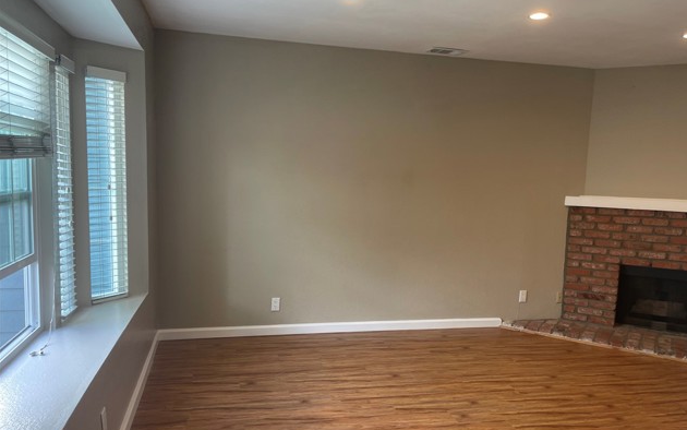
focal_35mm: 28
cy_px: 236
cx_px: 348
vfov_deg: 44.5
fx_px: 524
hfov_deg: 66.5
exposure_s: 1/60
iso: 80
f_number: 1.6
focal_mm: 5.1
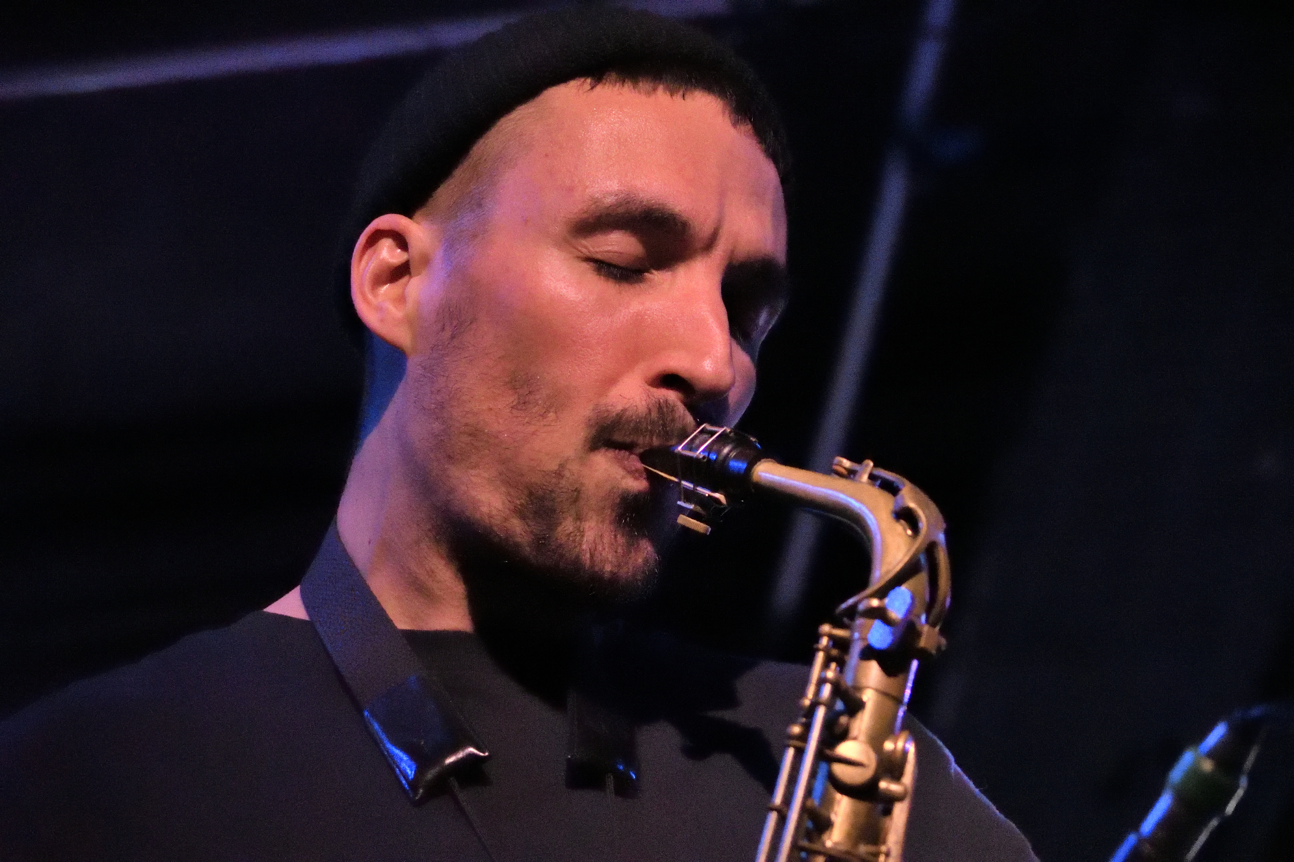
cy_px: 431
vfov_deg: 10.6
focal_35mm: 129
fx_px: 4636
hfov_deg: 15.9
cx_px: 647
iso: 10000
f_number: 4.5
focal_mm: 86
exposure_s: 1/200
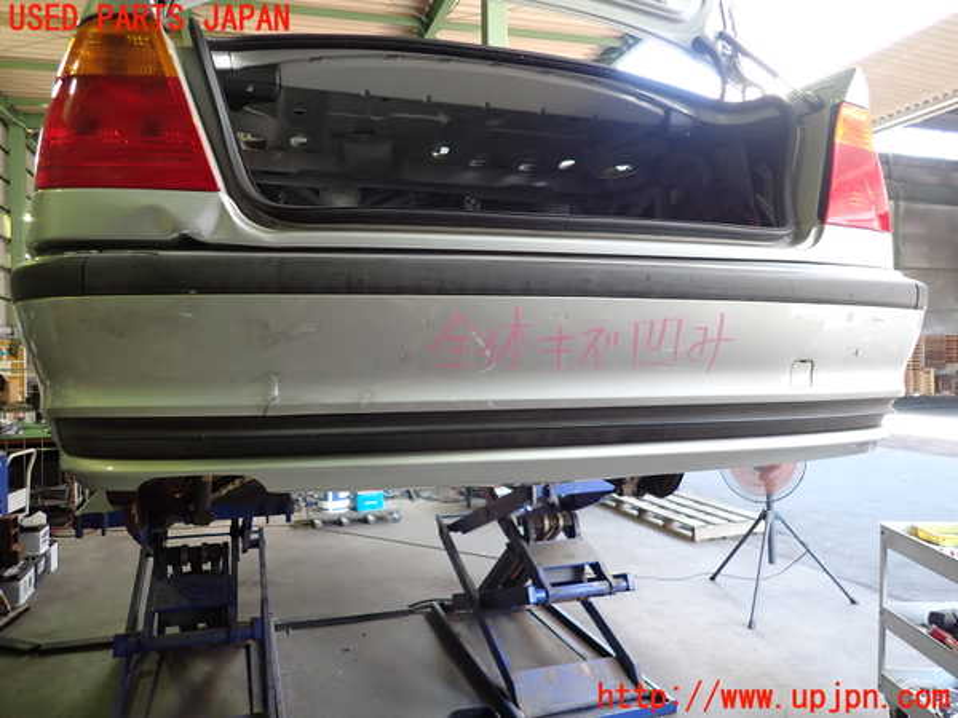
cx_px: 479
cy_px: 359
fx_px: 692
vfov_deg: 54.9
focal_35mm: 25
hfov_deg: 69.4
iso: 200
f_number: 2
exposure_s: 1/50
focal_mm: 4.5
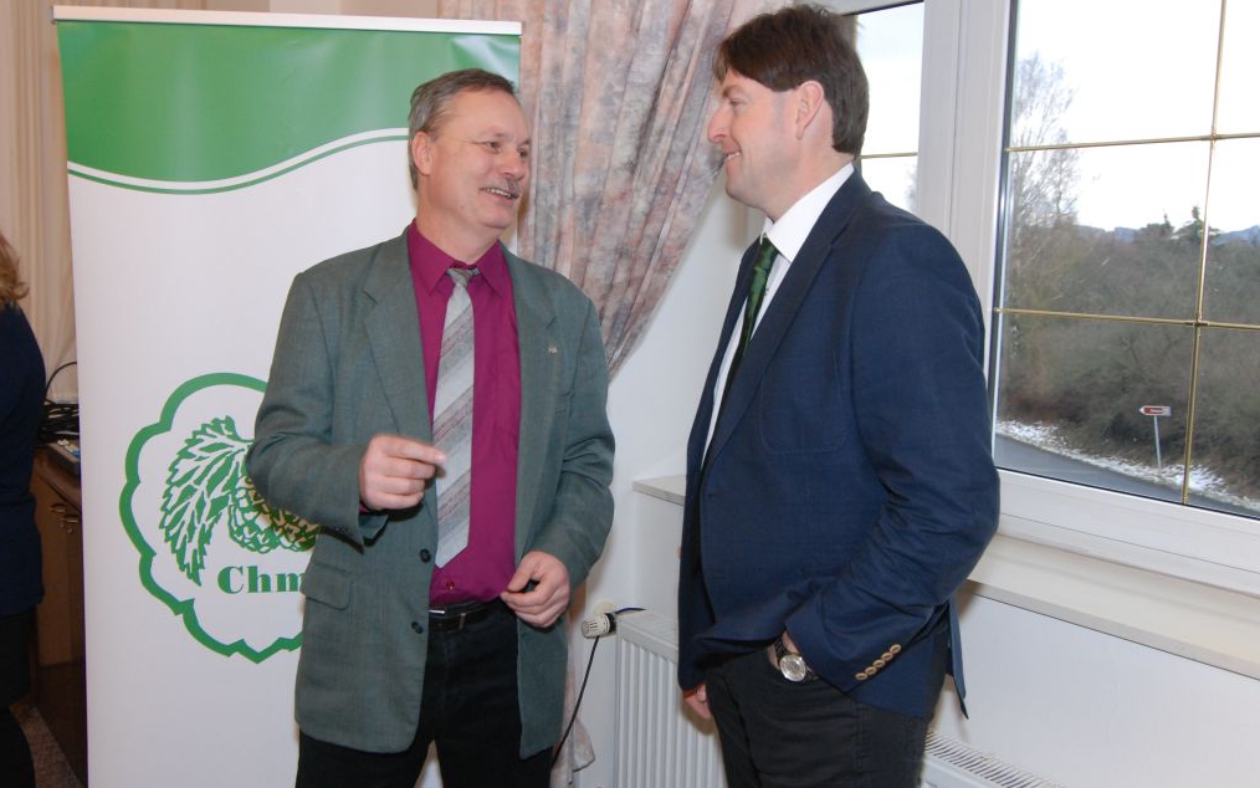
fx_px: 1168
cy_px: 373
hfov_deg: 56.7
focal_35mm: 34
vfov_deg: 37.3
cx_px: 634
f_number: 7.1
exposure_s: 1/60
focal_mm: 22
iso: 800
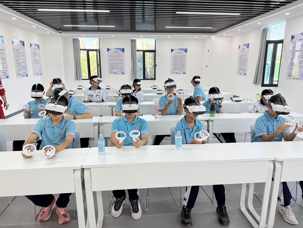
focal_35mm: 24
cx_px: 152
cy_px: 114
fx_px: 210
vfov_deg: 56.8
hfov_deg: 71.6
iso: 200
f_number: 1.78
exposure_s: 1/115
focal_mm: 6.76
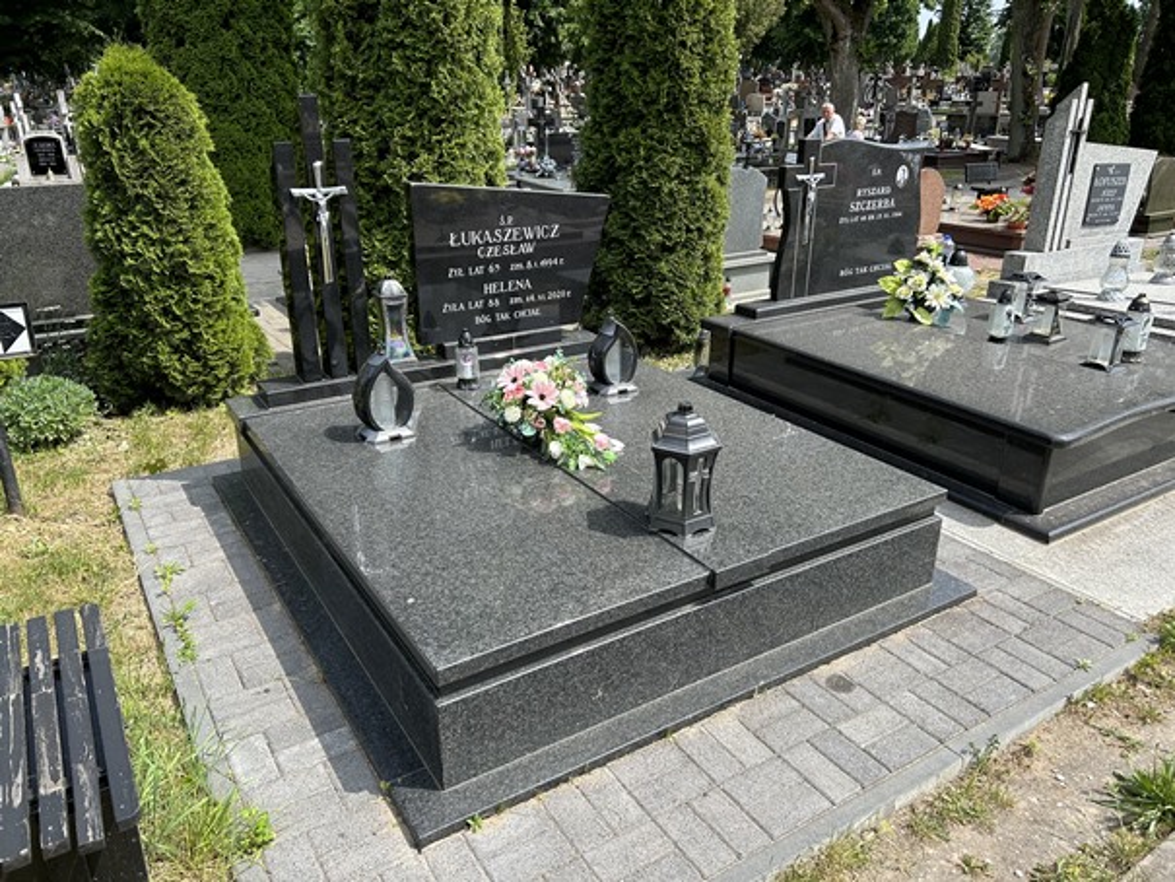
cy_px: 441
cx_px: 588
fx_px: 883
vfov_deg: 53.1
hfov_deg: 67.3
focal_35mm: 26
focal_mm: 5.7
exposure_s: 1/1972
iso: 50
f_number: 1.5
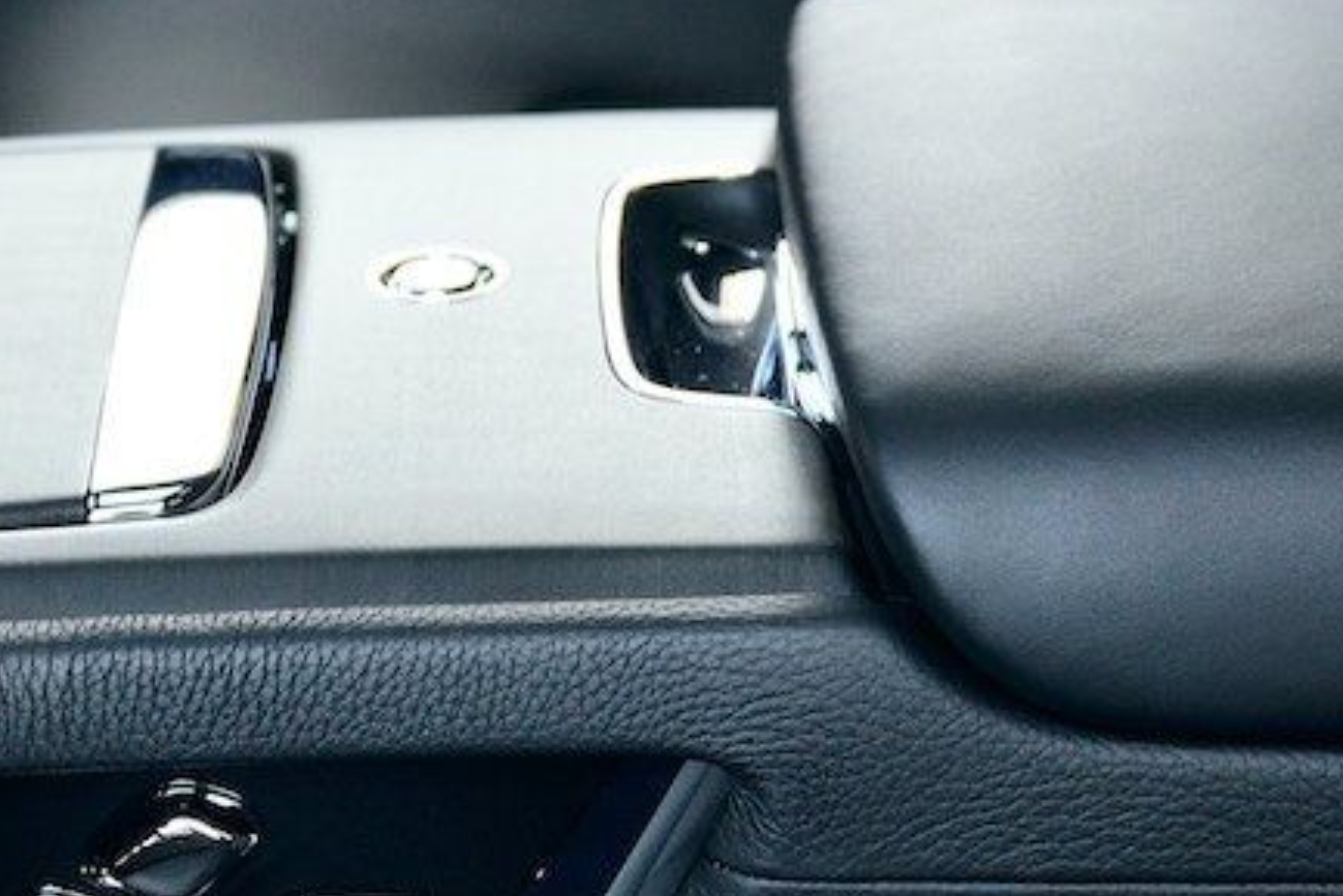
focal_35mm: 142
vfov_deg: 9.6
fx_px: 5299
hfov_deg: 14.4
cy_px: 741
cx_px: 270
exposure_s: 1/80
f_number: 4.2
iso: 1000
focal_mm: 48
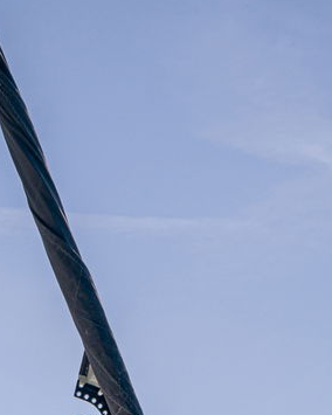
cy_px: 838
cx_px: 50
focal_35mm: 212
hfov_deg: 7.3
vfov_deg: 8.6
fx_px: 2604
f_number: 5
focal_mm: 53
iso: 200
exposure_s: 1/2000
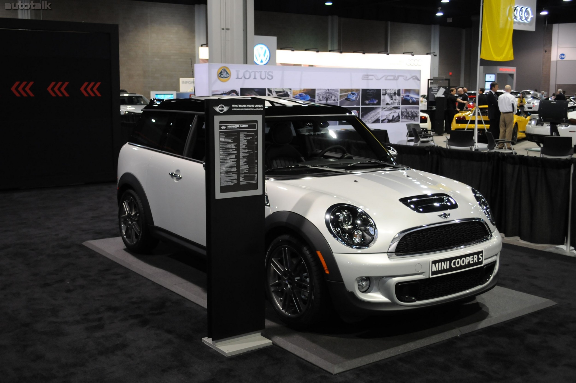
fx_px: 671
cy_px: 192
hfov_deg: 46.4
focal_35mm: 42
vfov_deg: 31.8
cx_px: 288
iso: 800
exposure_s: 1/30
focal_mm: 28
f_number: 4.5
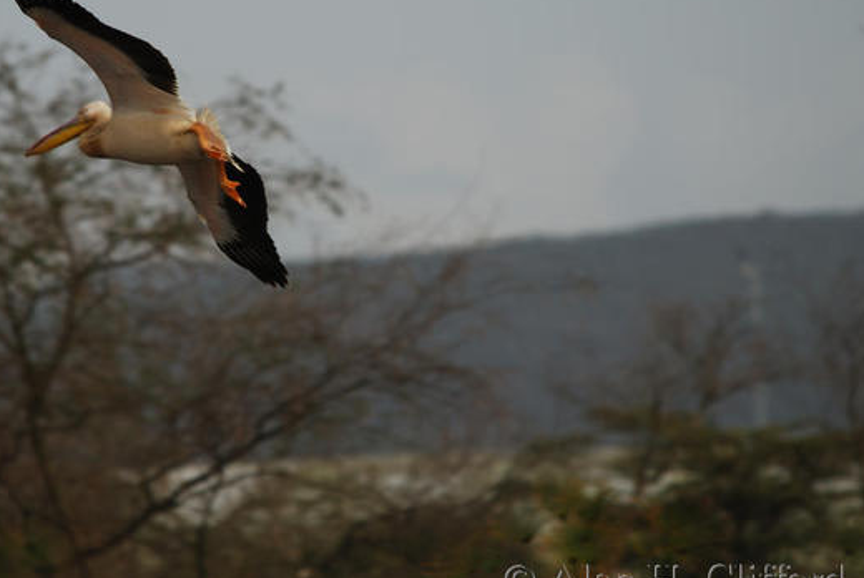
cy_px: 231
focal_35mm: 747
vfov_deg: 1.8
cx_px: 311
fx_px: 17948
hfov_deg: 2.8
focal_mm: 370
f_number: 5.6
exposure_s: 1/640
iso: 100
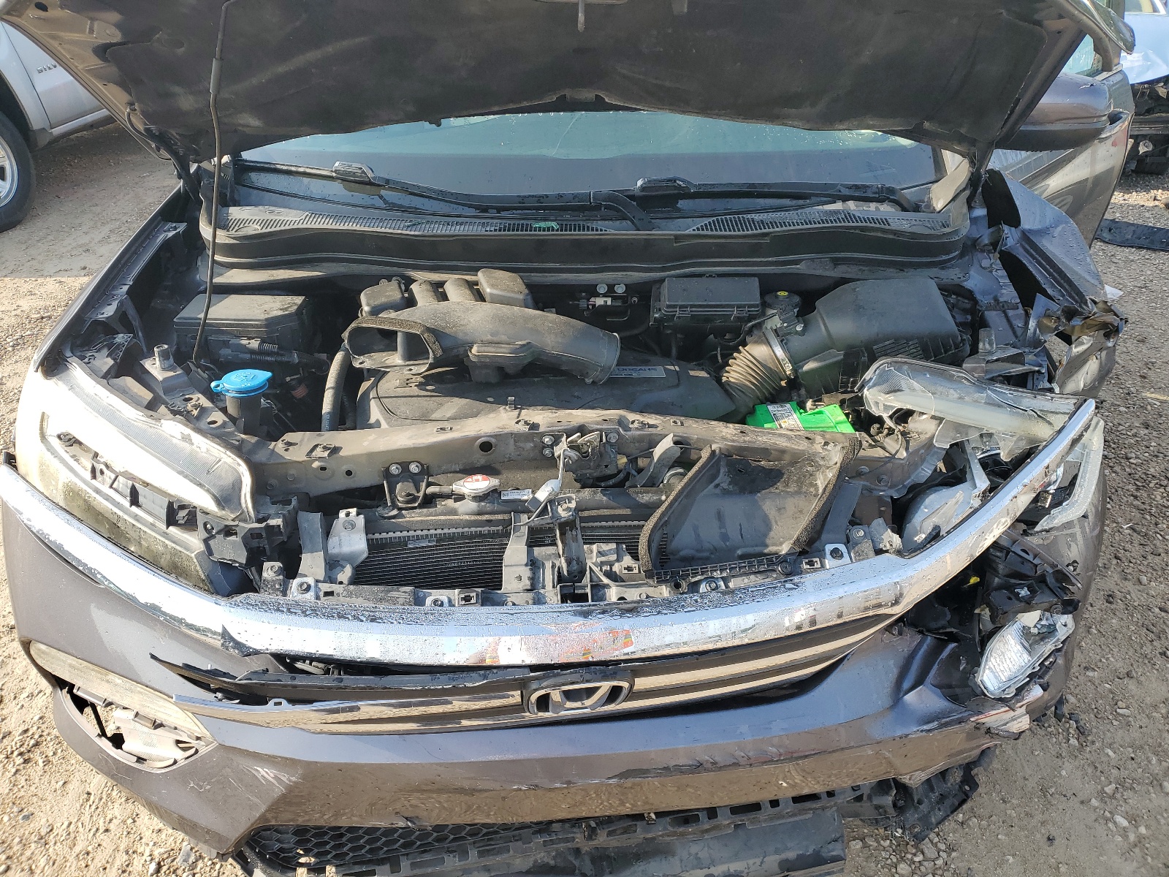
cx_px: 584
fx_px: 878
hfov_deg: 67.3
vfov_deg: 53.1
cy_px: 438
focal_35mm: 26
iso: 50
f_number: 1.5
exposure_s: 1/769
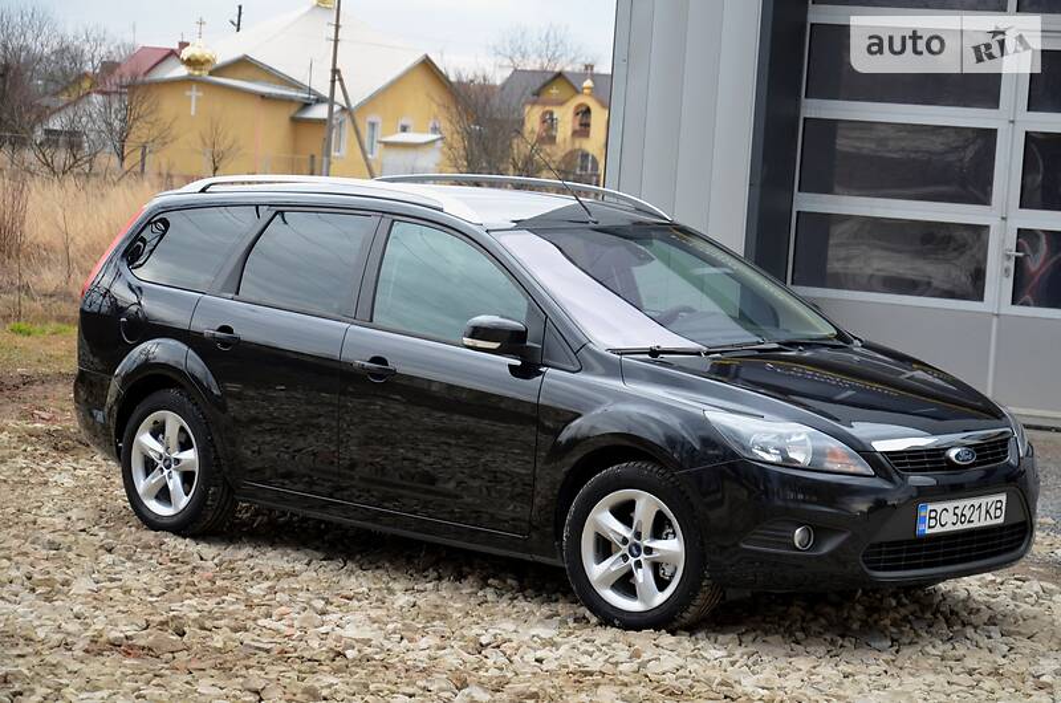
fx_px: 3088
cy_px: 352
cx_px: 530
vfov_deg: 13.0
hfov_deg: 19.5
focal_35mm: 105
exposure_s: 1/100
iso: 400
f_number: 5.3
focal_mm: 70
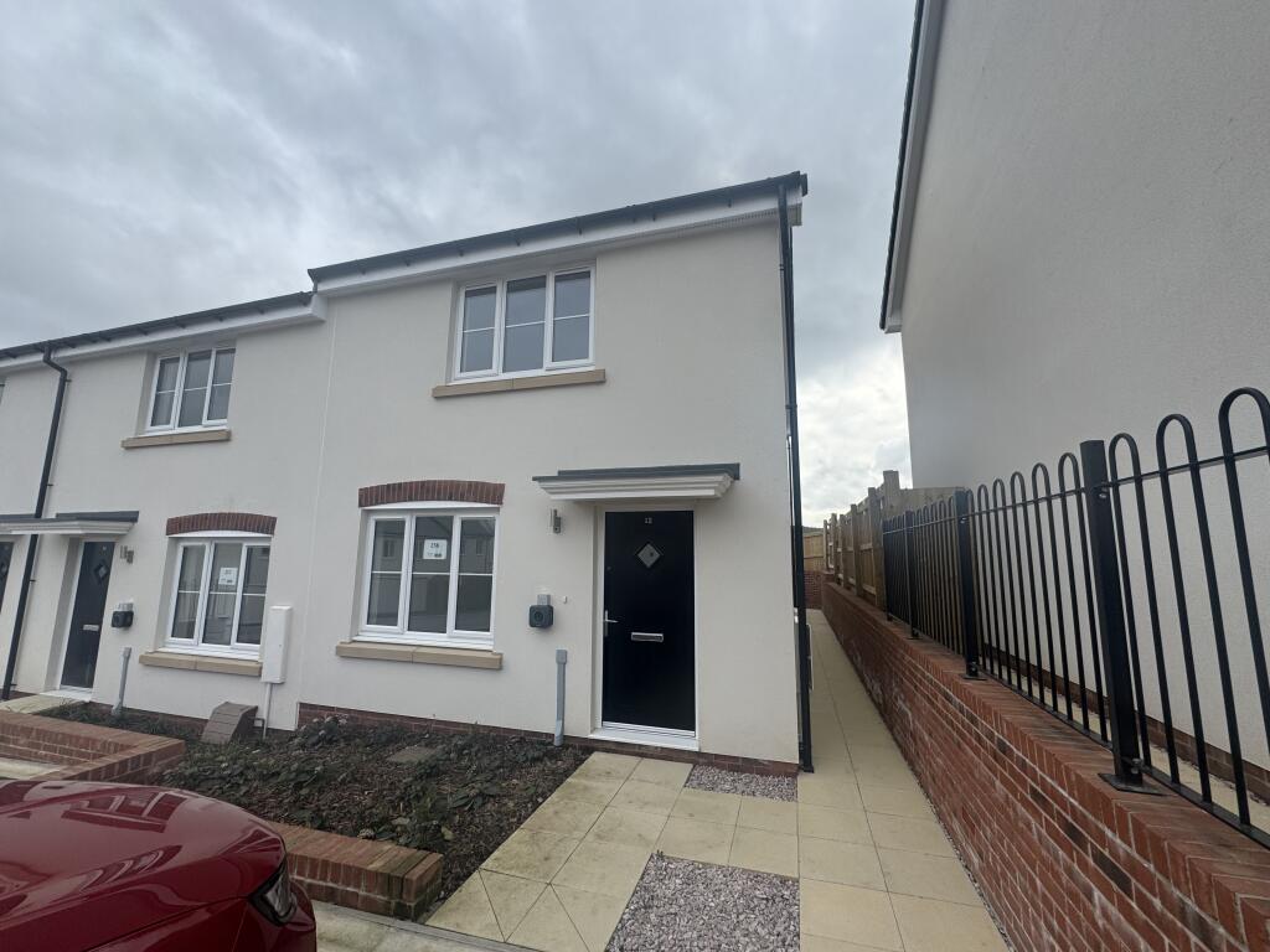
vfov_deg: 85.7
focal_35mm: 14
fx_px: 514
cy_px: 476
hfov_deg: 102.1
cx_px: 635
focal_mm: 2.22
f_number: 2.2
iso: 50
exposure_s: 1/1346
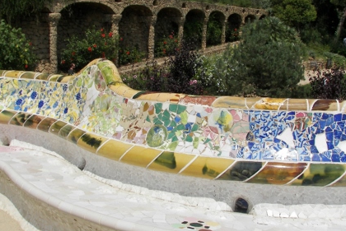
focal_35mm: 49
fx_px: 471
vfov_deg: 27.4
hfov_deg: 40.3
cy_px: 85
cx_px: 160
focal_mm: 6
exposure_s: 1/640
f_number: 5.6
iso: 50
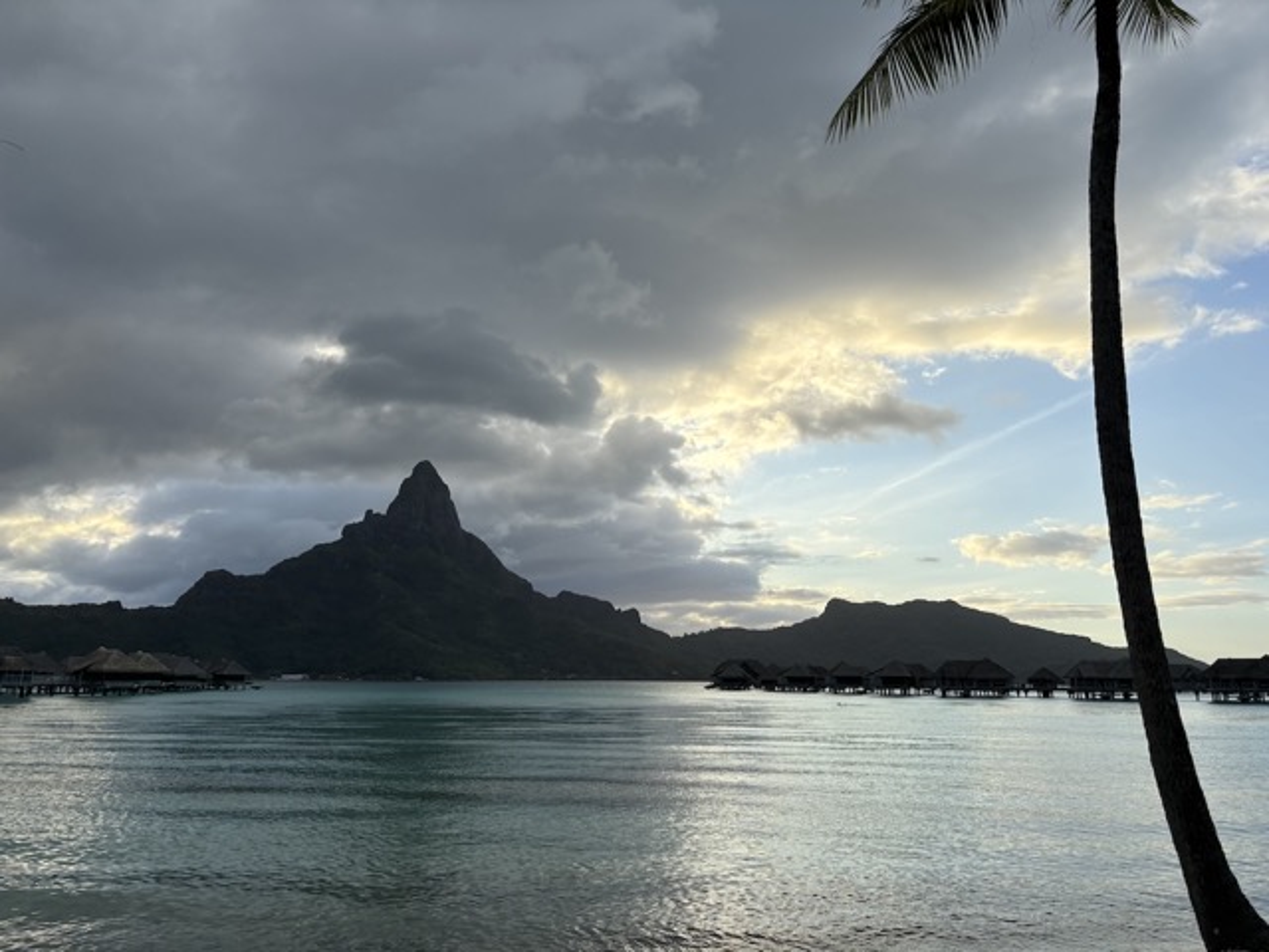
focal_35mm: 26
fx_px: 953
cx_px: 634
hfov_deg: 67.3
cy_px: 476
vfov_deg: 53.1
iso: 50
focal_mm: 5.96
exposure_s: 1/2151
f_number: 1.6
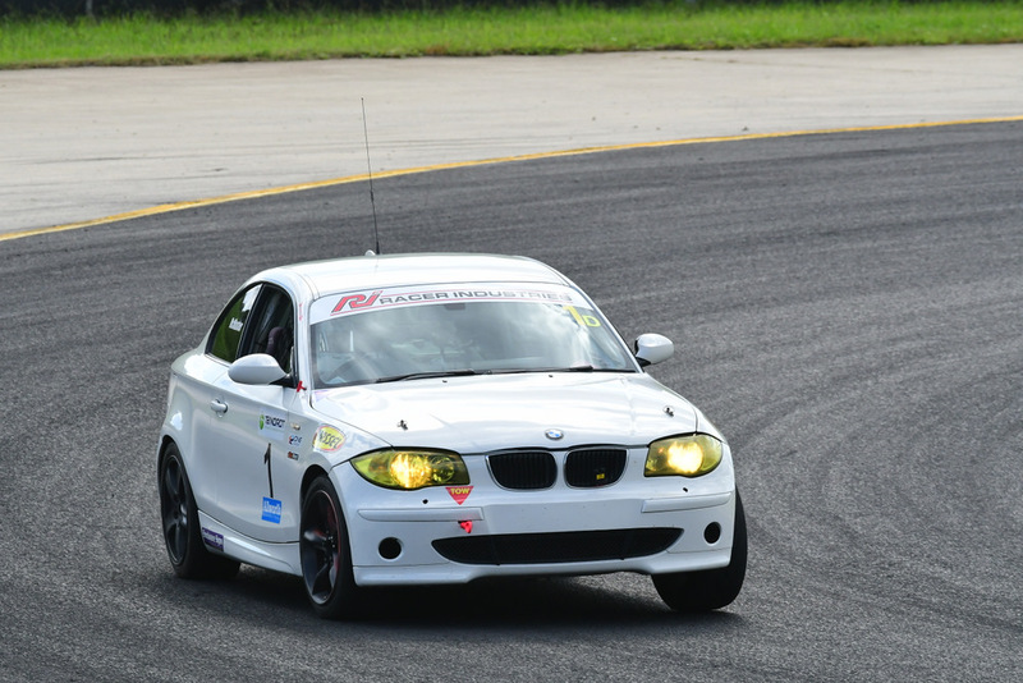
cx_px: 512
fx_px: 14497
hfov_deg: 4.0
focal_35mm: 510
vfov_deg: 2.7
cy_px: 342
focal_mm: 340
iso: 800
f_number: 10
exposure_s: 1/640
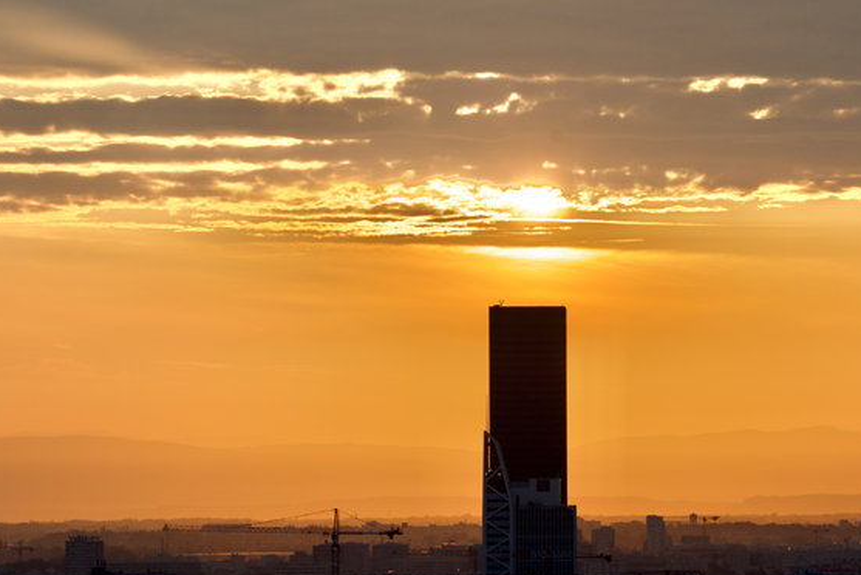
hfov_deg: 8.3
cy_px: 291
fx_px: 5910
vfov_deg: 5.6
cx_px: 464
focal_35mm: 247
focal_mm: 150
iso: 100
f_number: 9.5
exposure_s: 1/500
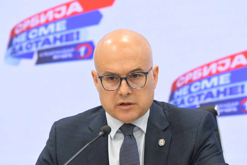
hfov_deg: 6.9
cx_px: 124
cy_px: 82
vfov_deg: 4.6
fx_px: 2058
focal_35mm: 300
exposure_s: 1/200
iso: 2000
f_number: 4
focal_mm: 200
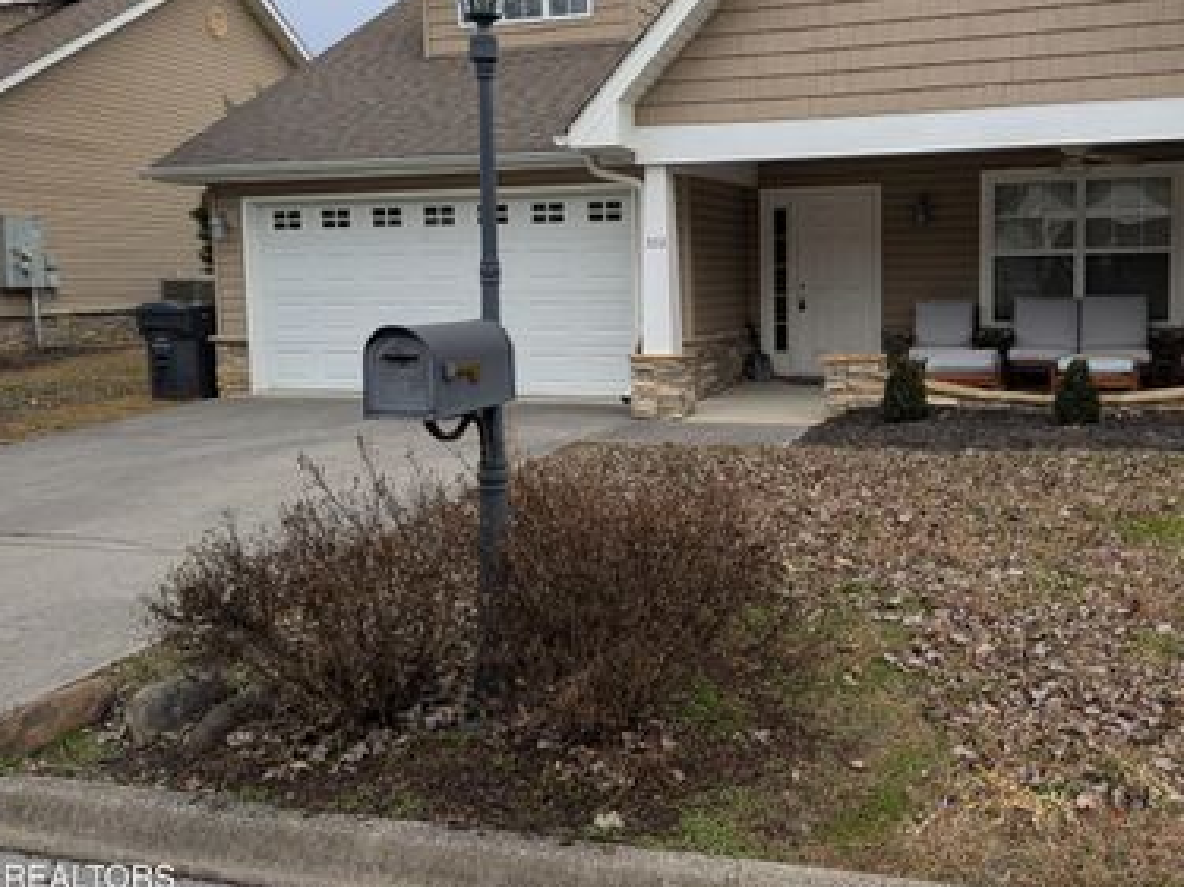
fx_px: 1094
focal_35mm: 32
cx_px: 714
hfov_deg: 56.4
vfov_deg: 43.8
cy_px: 339
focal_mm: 4.53
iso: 46
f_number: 1.7
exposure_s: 1/470
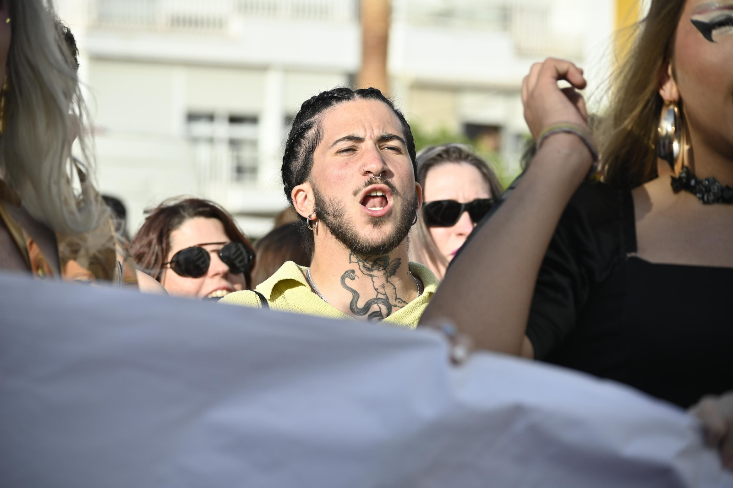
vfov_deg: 7.6
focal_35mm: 180
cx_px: 366
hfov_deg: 11.4
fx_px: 3664
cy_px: 244
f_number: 5.6
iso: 100
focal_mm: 120
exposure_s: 1/500
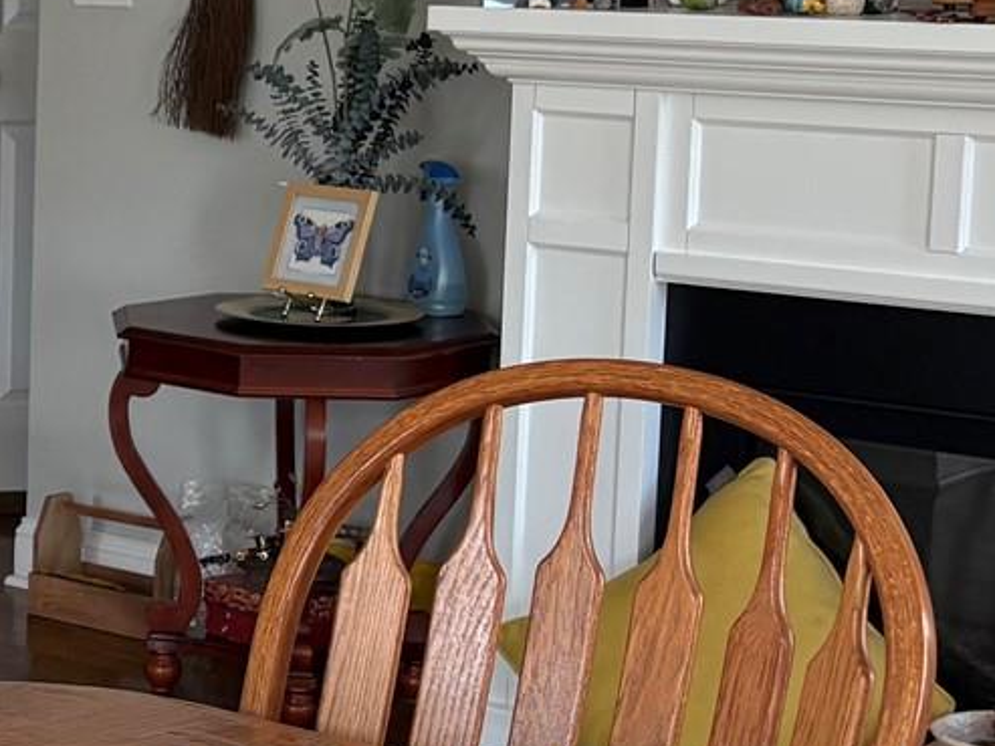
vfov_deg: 13.7
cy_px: 355
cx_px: -456
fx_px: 3105
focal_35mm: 108
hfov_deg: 16.7
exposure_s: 1/86
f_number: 1.6
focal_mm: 5.96
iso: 125
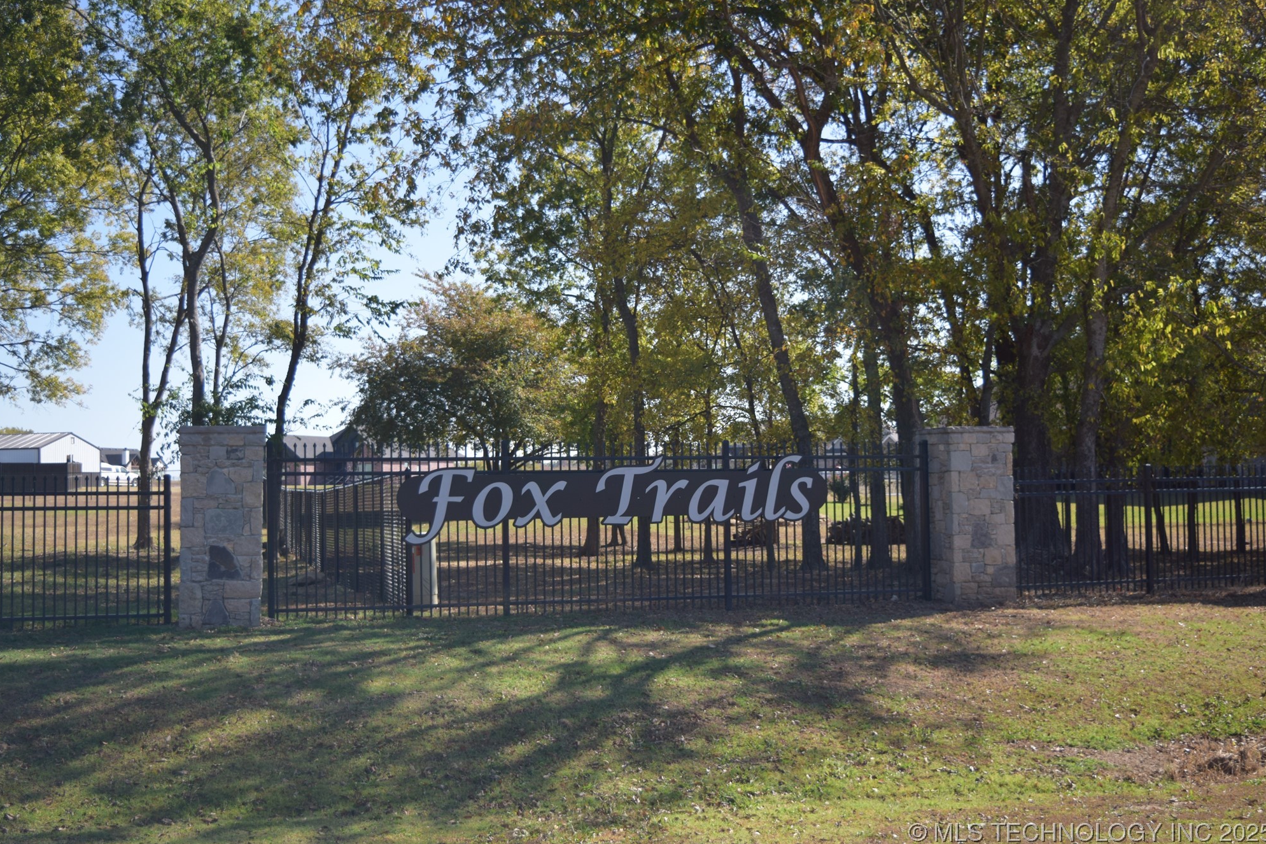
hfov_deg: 45.4
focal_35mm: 43
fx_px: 1512
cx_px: 630
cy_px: 426
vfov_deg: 31.2
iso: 200
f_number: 4.2
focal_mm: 28
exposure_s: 1/1000
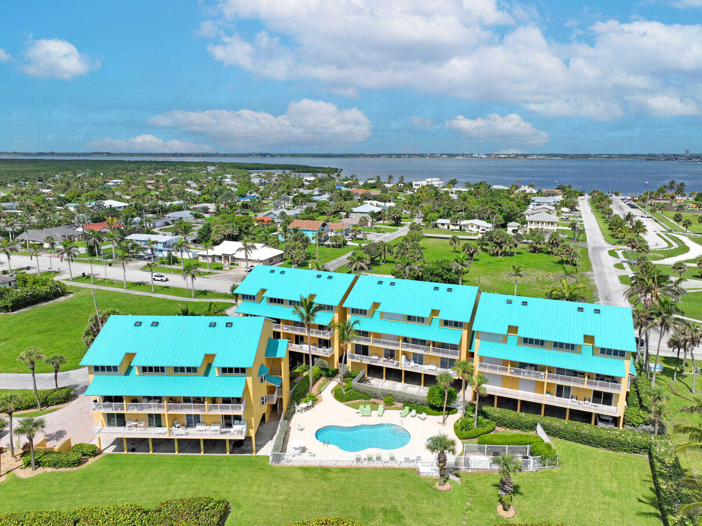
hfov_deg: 71.6
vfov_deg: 56.8
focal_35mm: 24
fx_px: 487
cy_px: 263
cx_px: 351
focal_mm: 12.29
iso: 100
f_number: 2.8
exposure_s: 1/2500
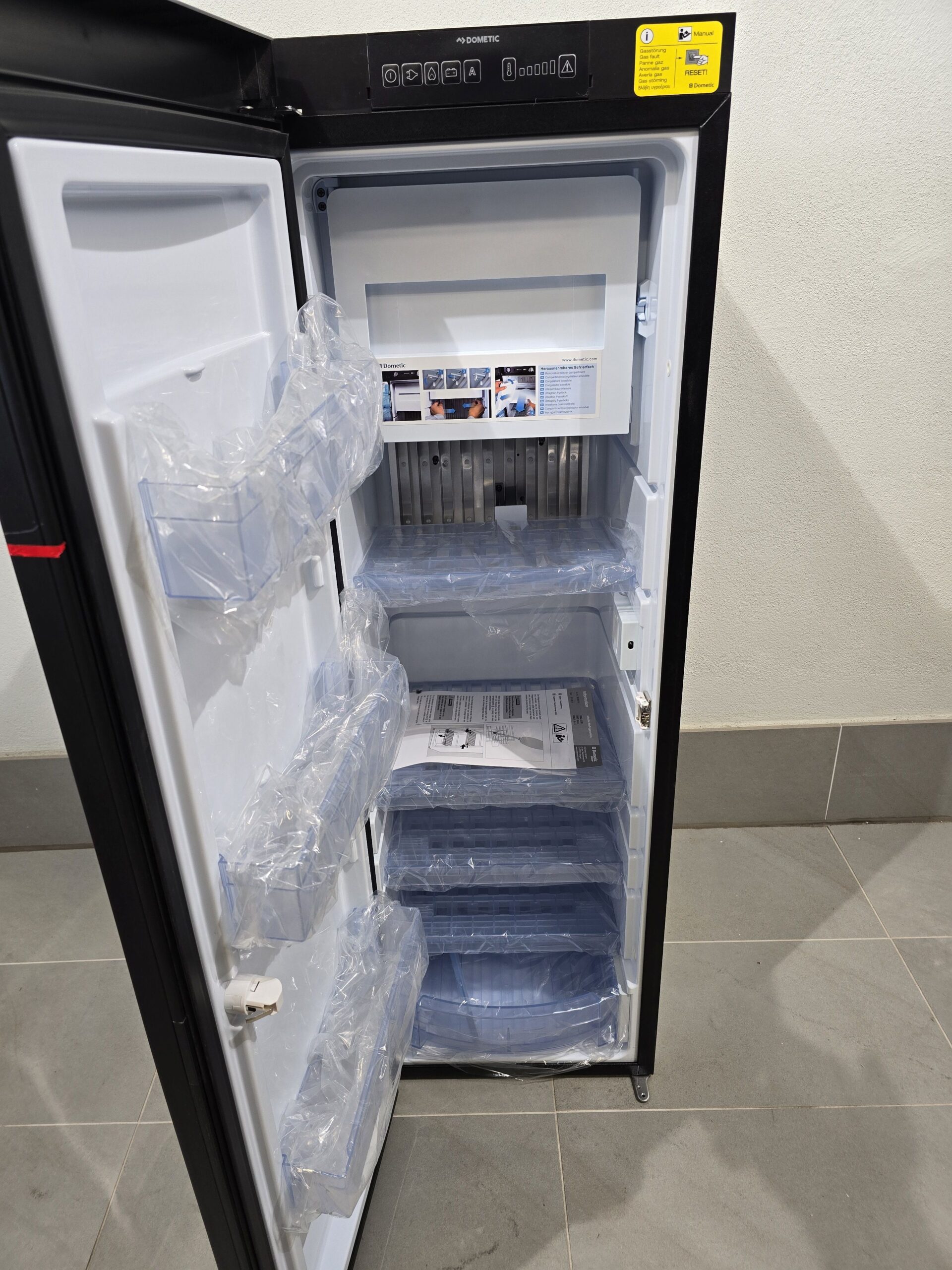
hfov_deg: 58.9
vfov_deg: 73.9
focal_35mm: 23
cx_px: 476
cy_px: 635
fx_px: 843
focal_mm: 6.3
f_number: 1.7
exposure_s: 1/100
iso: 80
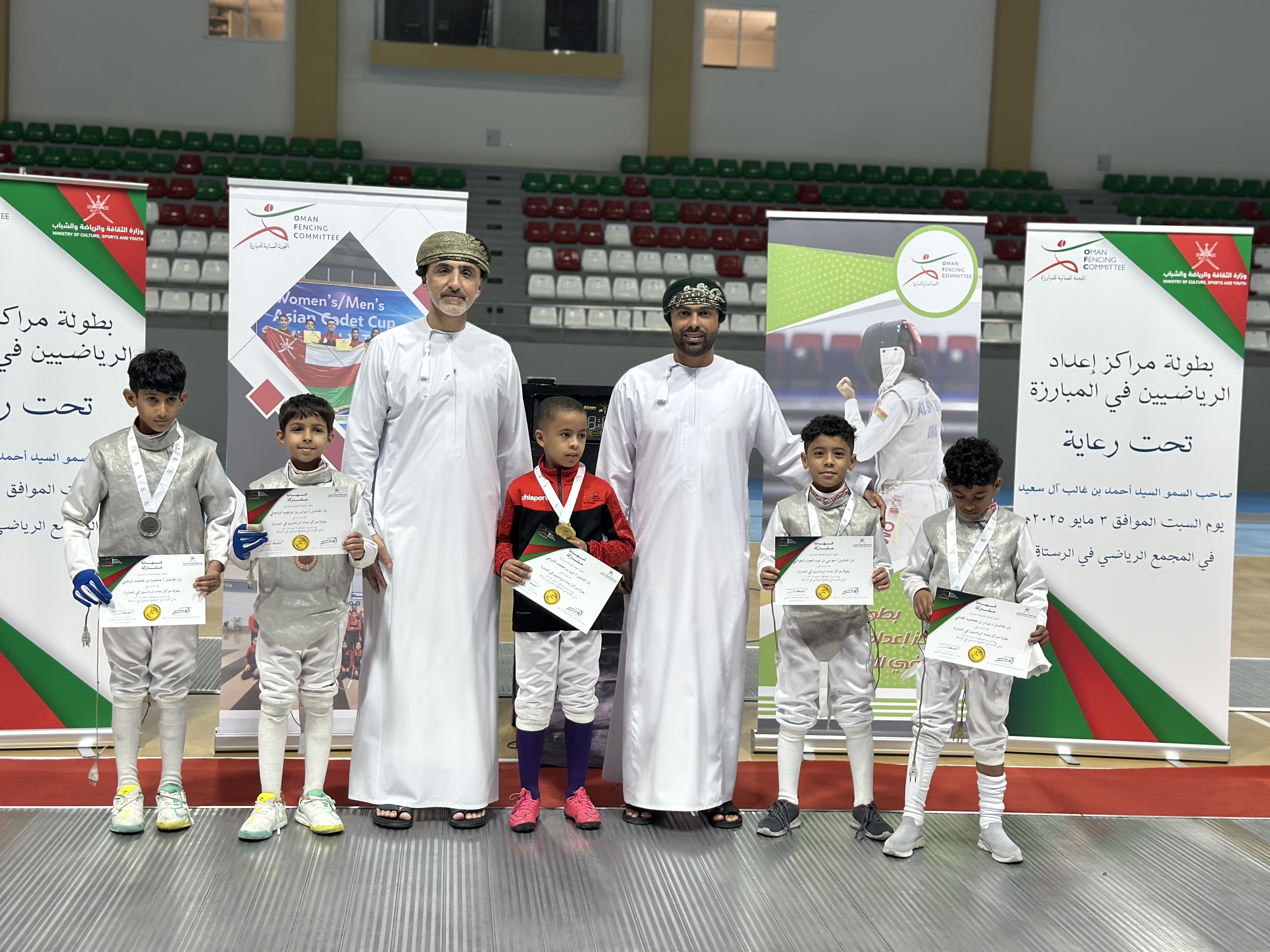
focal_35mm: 48
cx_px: 635
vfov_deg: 30.3
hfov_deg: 39.7
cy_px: 476
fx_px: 1761
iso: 80
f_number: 1.78
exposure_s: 1/205
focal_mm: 6.86
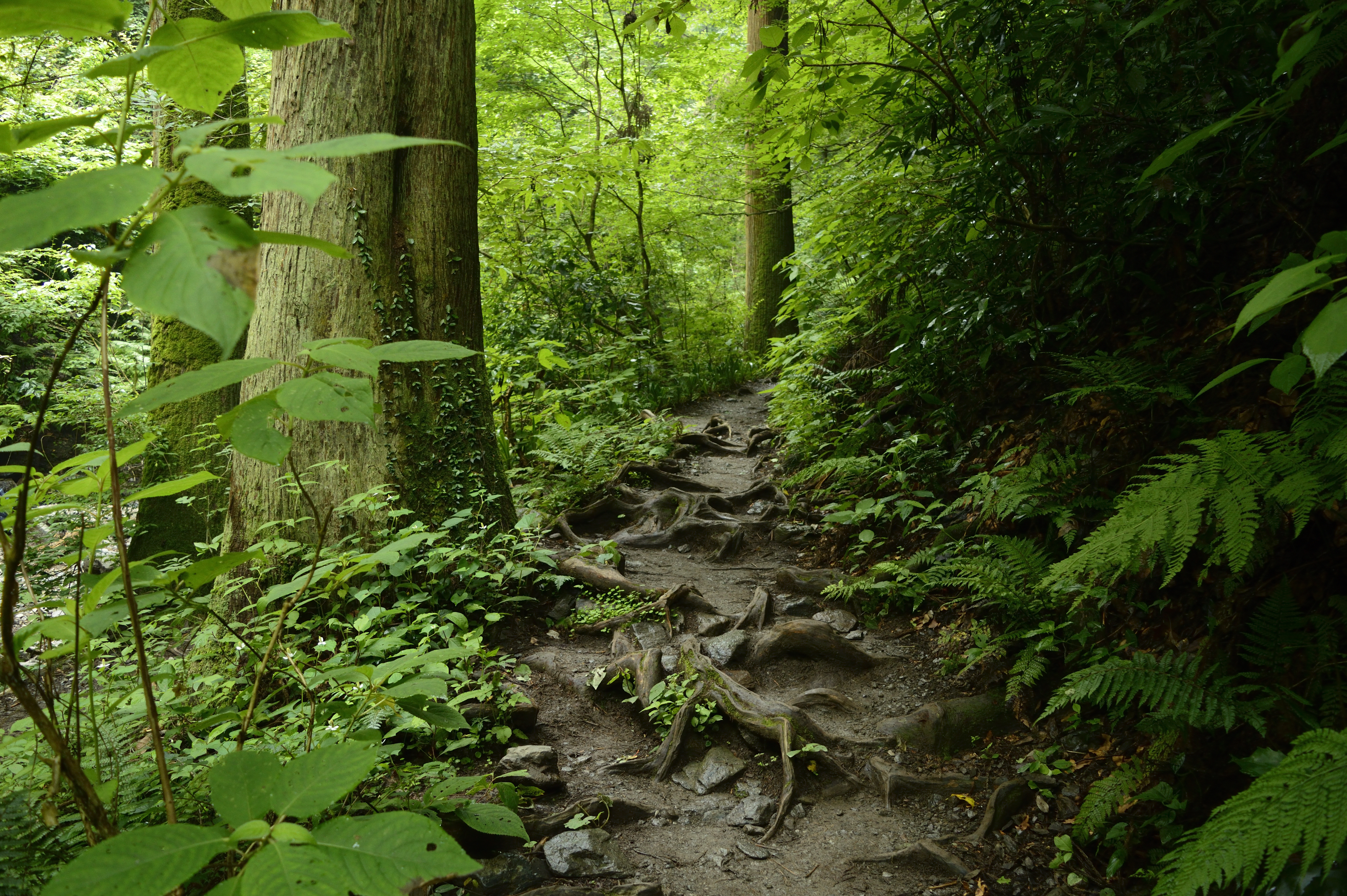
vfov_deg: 43.5
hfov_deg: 62.0
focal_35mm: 30
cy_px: 448
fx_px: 1121
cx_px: 674
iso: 500
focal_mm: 20
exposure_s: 1/30
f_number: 4.5
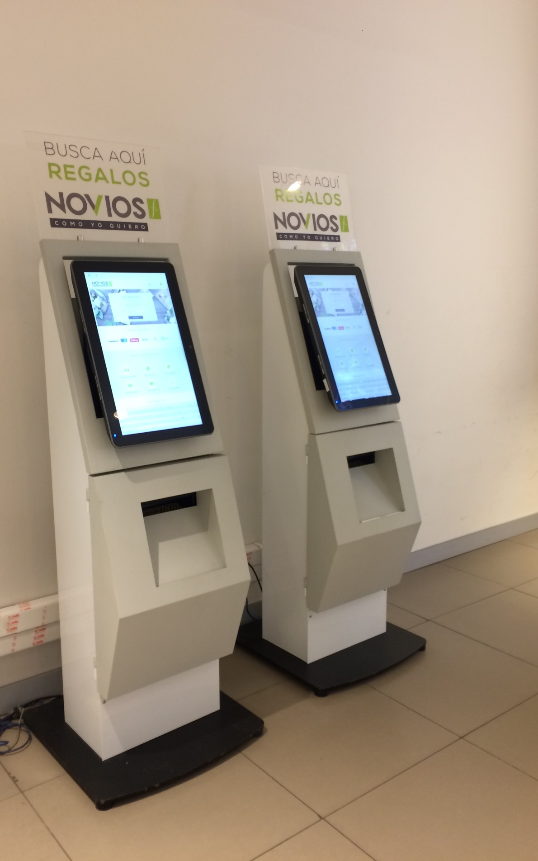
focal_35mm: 31
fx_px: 727
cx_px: 235
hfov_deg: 40.5
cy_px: 431
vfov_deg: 61.2
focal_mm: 4.15
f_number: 2.2
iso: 100
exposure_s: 1/33
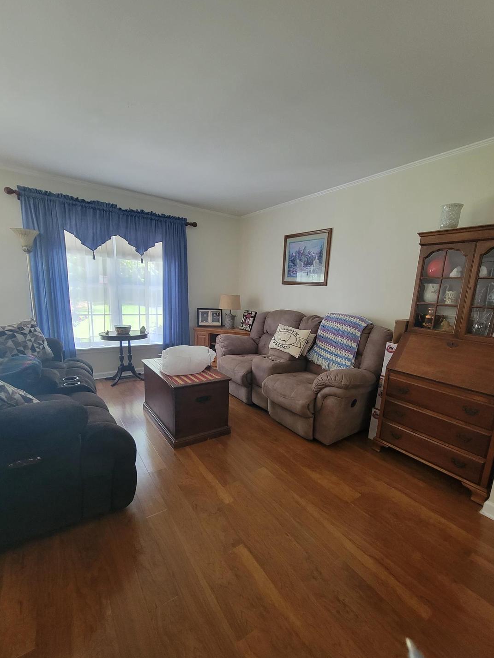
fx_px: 266
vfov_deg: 101.9
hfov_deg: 85.6
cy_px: 352
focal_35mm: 14
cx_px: 258
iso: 320
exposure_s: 1/30
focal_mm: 2.2
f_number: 2.2
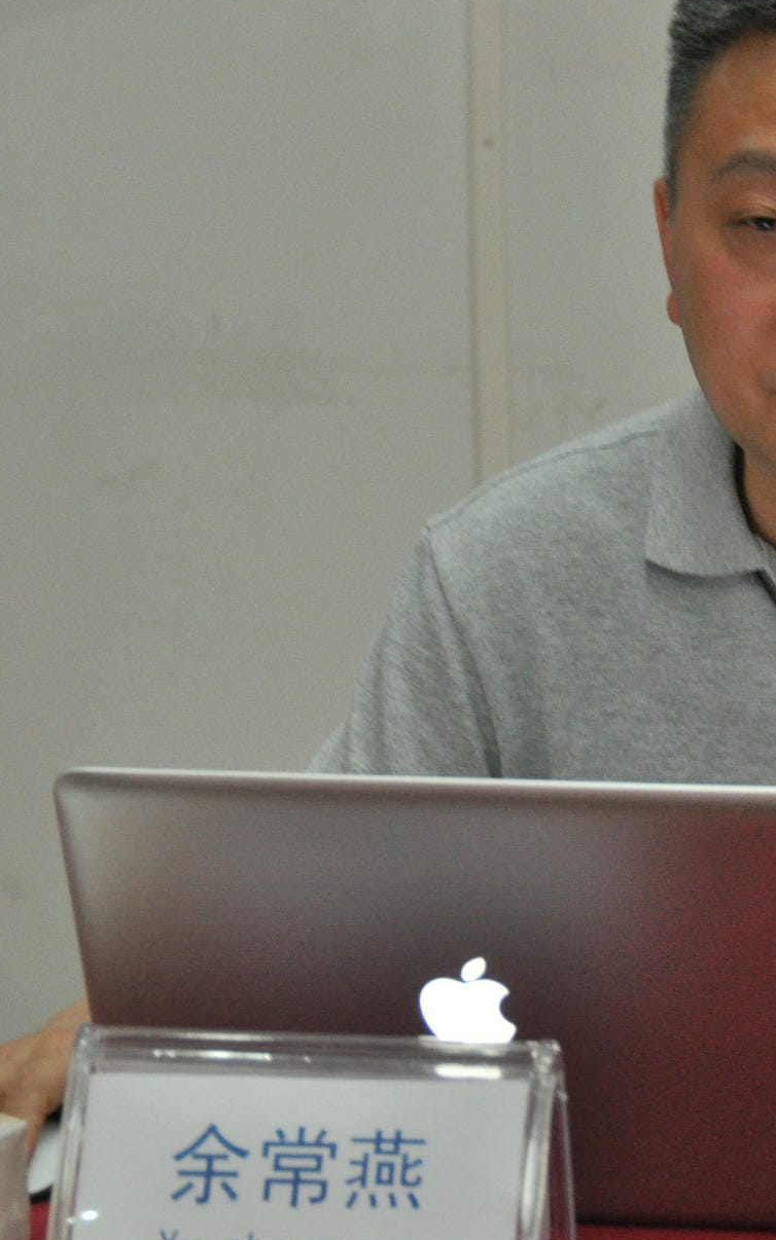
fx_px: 6428
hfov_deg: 6.9
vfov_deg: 11.0
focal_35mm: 190
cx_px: 749
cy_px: 620
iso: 1100
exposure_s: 1/30
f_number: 5
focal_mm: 70
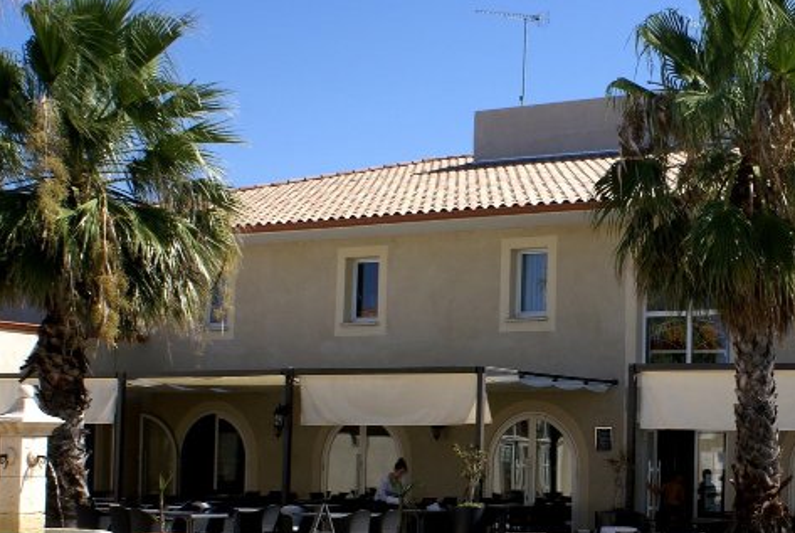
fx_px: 1460
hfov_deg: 29.9
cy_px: 397
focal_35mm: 66
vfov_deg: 20.5
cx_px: 617
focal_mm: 26
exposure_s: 1/125
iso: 200
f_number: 14
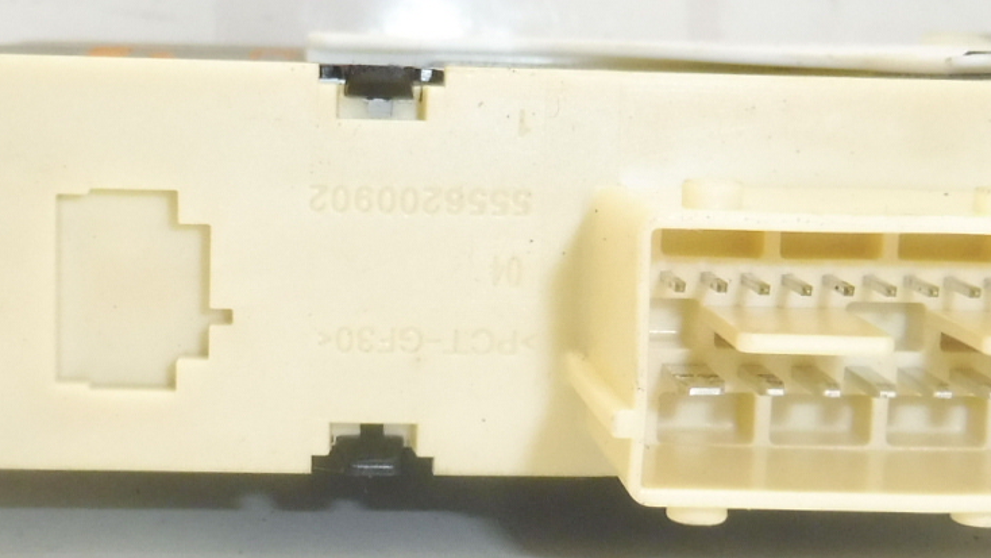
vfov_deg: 16.5
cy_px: 312
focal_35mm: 73
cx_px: 444
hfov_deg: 28.9
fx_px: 1918
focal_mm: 4.3
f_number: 3.5
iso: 200
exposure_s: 1/60
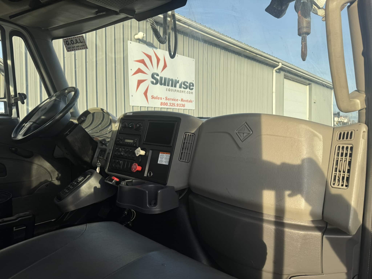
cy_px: 140
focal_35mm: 24
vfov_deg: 56.8
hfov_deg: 71.6
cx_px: 186
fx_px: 258
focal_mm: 6.76
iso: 80
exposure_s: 1/1395
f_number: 1.78
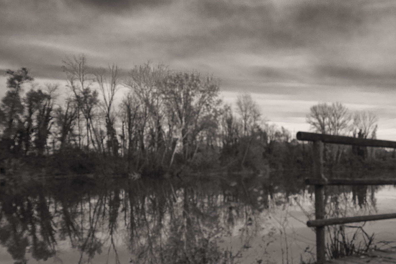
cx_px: 332
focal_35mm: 39
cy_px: 184
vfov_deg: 33.8
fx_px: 429
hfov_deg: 46.2
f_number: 5
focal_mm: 15
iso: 200
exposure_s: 1/125
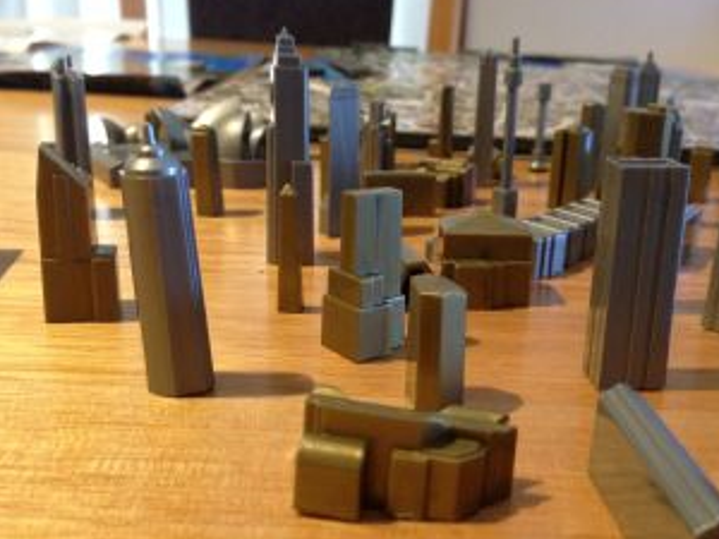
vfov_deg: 32.8
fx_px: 914
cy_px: 328
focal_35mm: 44
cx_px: 436
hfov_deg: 42.7
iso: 320
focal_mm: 4.13
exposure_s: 1/20
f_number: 2.4
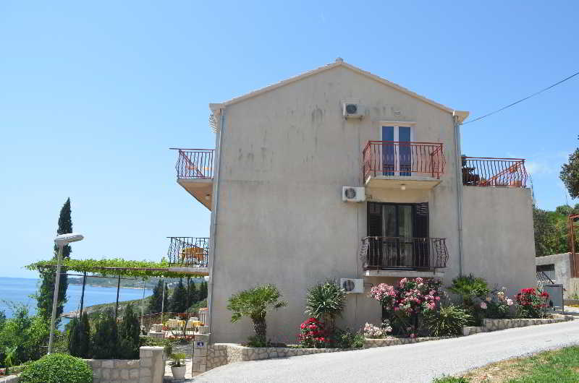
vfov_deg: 47.7
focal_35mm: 27
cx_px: 290
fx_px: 433
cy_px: 192
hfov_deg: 67.5
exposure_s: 1/250
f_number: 8
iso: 110
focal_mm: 18
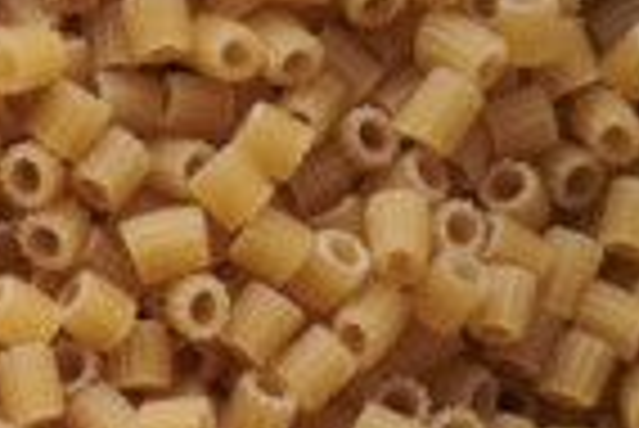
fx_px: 5011
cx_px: -1152
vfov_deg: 4.8
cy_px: 730
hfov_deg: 6.7
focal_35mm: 282
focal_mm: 50
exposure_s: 1/100
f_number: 8
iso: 160
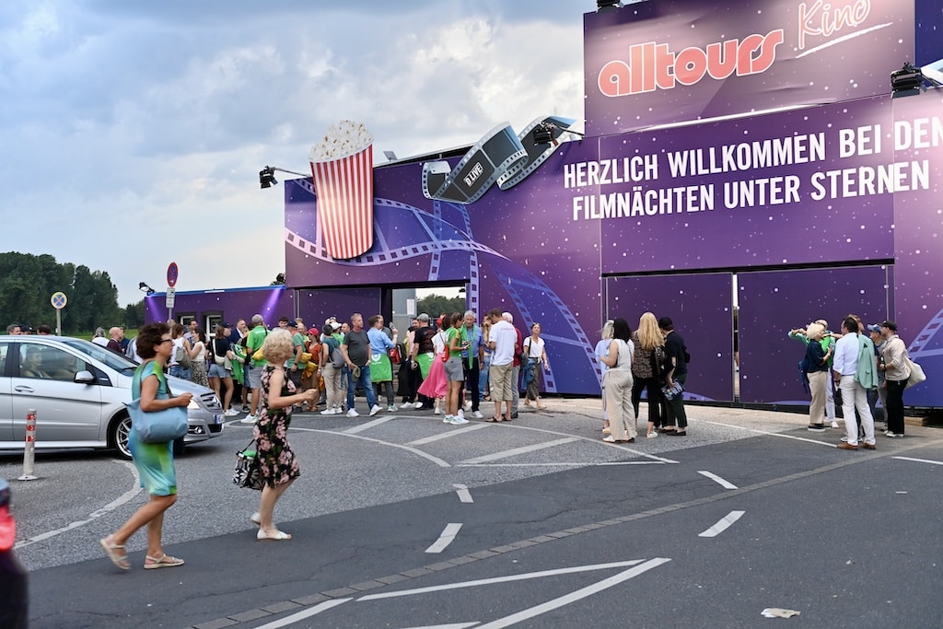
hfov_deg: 46.4
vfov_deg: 31.9
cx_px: 472
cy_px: 314
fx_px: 1100
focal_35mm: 42
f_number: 3.2
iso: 400
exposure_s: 1/100
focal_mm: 42
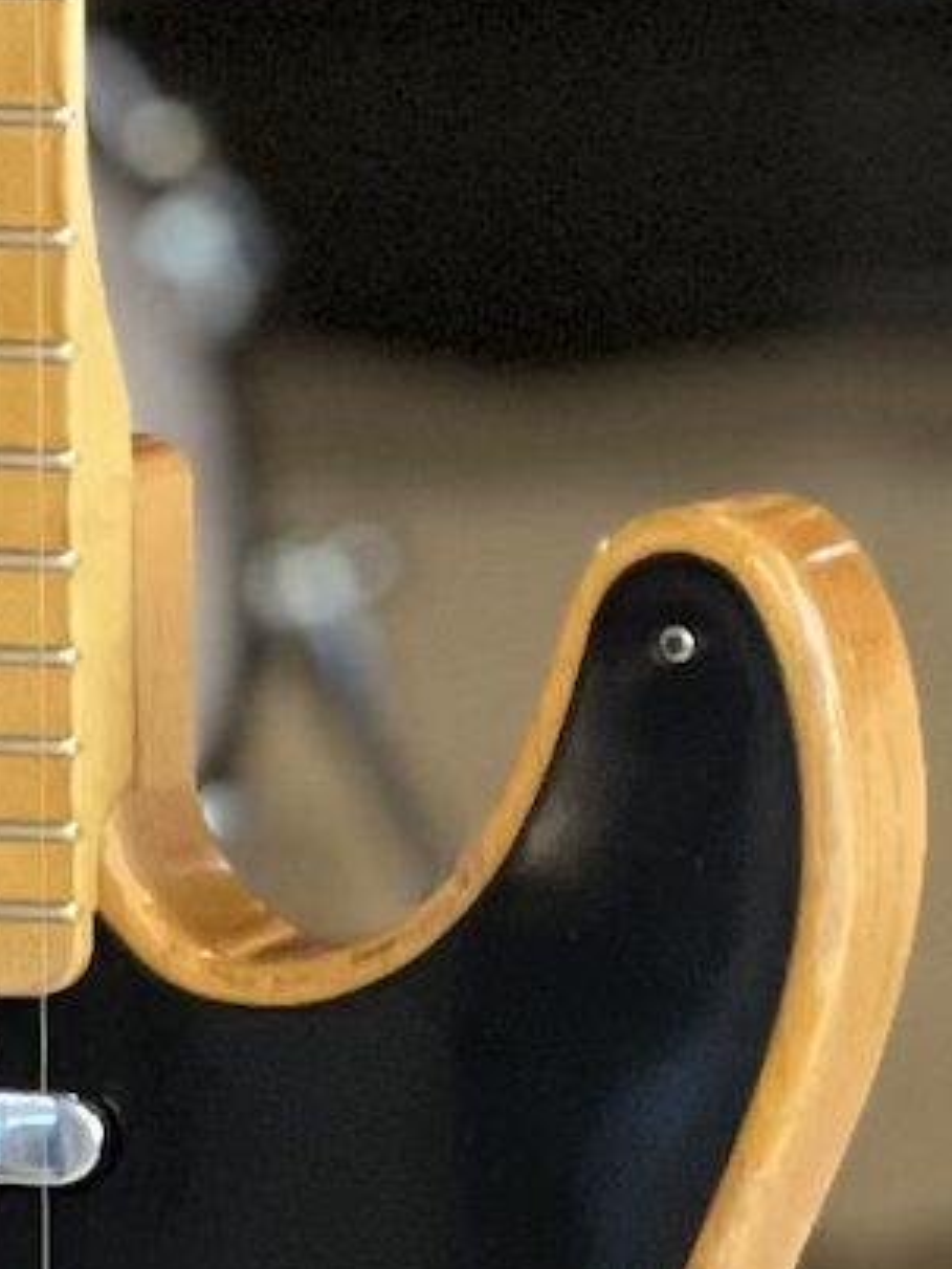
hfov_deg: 3.0
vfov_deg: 4.1
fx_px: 17894
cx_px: -123
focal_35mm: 488
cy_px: -144
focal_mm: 9
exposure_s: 1/14
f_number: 2.8
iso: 400
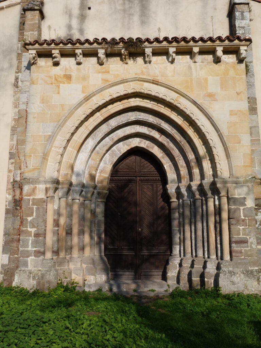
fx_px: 322
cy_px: 174
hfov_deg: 44.2
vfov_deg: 56.8
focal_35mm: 32
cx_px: 130
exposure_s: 1/400
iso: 80
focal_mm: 5.8
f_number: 5.6
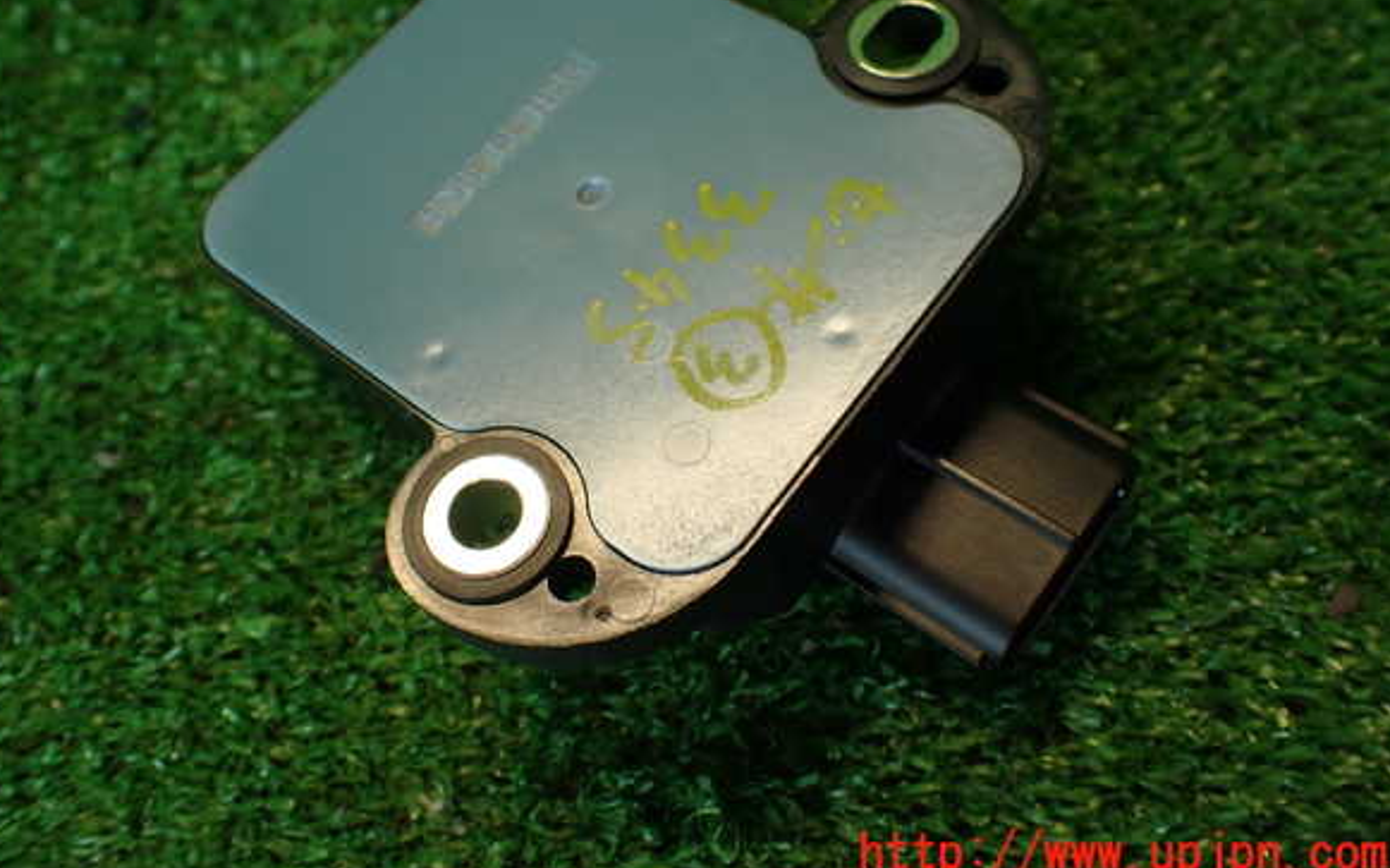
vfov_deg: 36.1
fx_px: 1326
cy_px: 347
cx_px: 682
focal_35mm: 35
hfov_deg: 55.3
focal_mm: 5.79
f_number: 2.4
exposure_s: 1/60
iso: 200
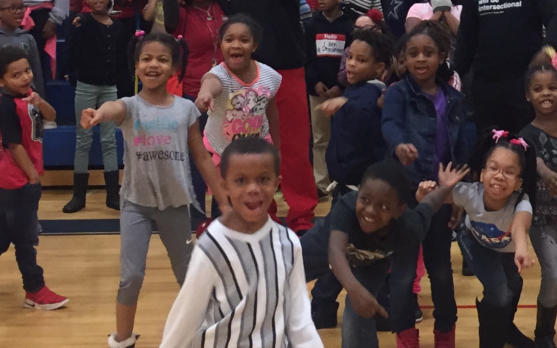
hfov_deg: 22.2
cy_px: -127
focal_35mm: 92
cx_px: 469
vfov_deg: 13.6
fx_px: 1397
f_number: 2.2
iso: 100
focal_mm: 4.15
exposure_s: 1/30
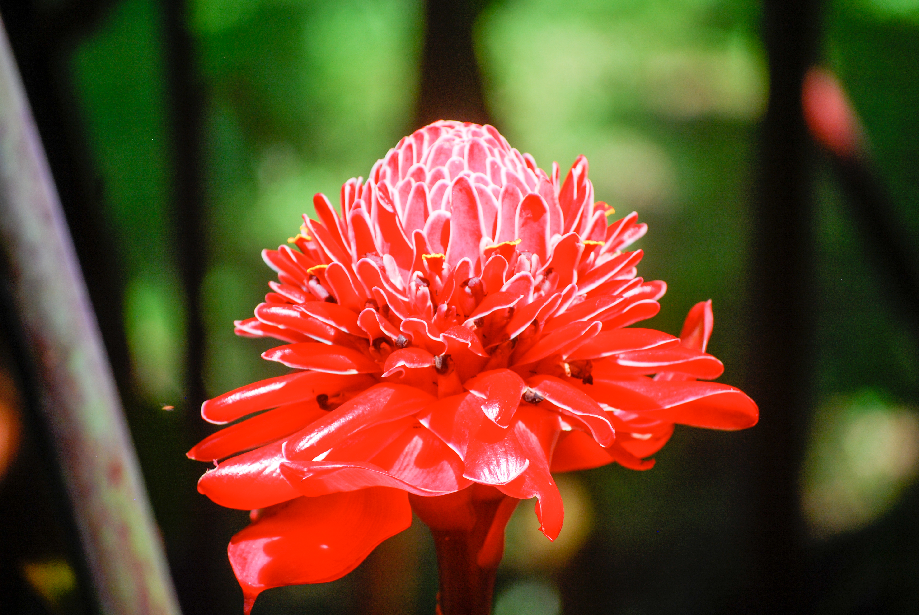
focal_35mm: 240
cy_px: 308
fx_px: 6134
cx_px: 460
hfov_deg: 8.6
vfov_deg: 5.7
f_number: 7.1
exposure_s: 1/125
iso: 200
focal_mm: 160
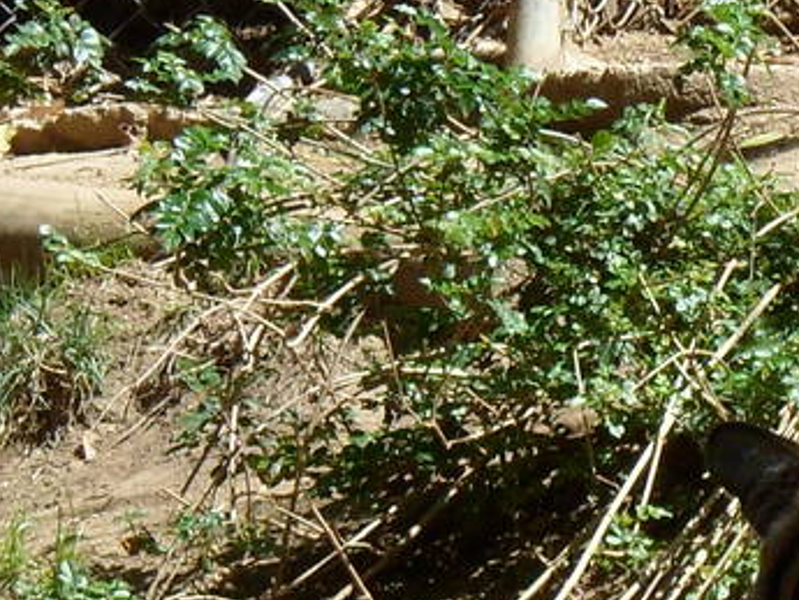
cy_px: 632
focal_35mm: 752
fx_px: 17364
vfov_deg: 2.0
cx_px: 1038
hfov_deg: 2.6
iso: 80
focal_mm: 28.7
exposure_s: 1/250
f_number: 5.5
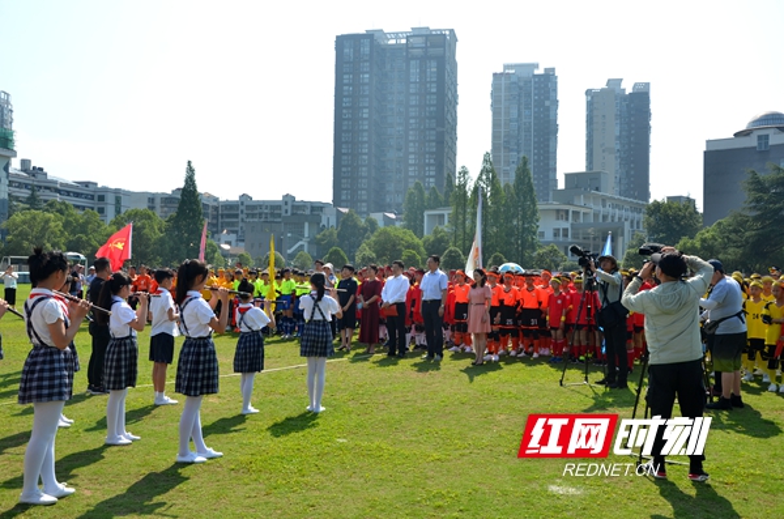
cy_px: 260
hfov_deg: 53.2
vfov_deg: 36.7
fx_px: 782
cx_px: 392
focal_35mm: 36
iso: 100
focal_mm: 24
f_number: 8
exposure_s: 1/250
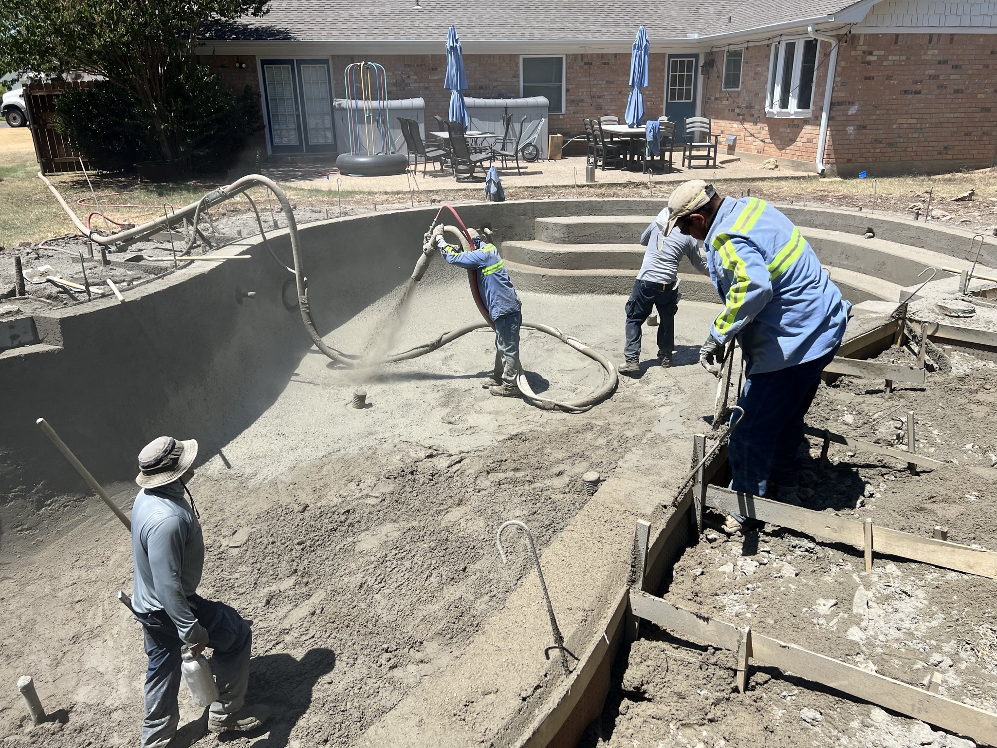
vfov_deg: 53.1
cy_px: 374
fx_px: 749
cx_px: 498
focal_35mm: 26
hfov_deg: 67.3
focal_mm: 5.7
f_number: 1.5
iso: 50
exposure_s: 1/3831
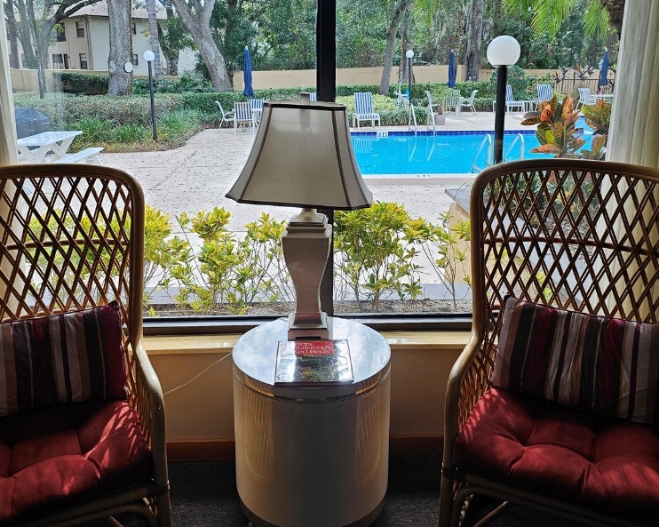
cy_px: 217
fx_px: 604
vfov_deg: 46.9
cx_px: 323
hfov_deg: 57.2
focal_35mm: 31
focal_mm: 6.3
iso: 32
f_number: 1.7
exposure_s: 1/180
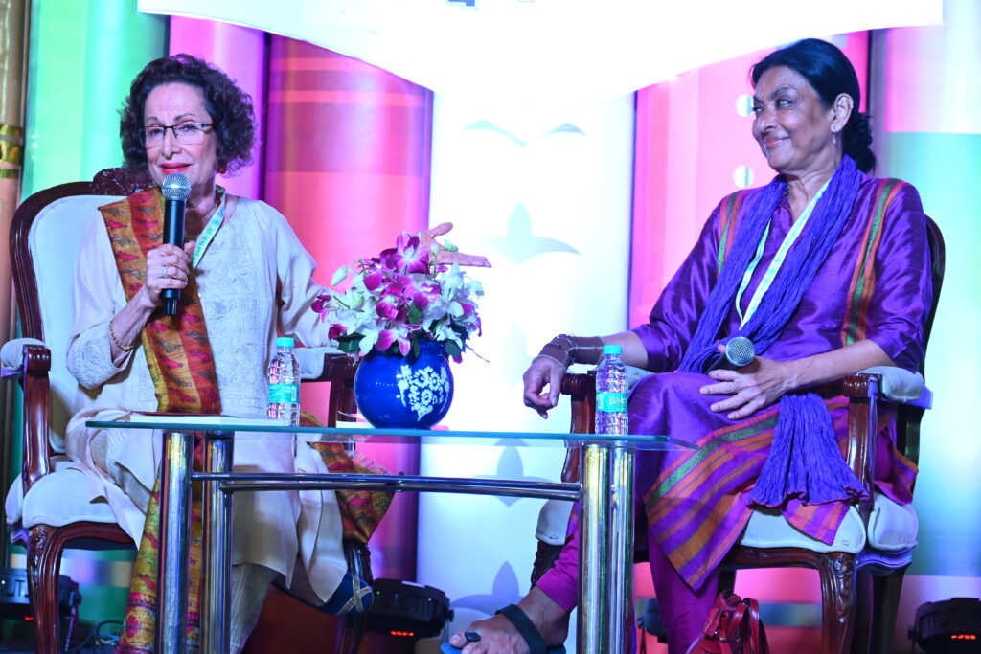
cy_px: 327
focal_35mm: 140
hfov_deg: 14.7
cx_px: 490
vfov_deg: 9.8
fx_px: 3815
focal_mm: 140
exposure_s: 1/60
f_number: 8
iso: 3200
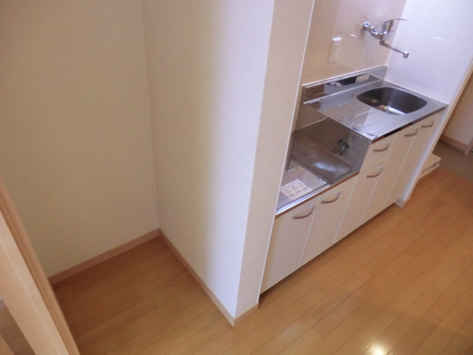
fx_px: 328
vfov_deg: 56.8
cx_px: 236
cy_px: 178
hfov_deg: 71.6
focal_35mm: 24
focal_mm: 4.3
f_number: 3.2
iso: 400
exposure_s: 1/60
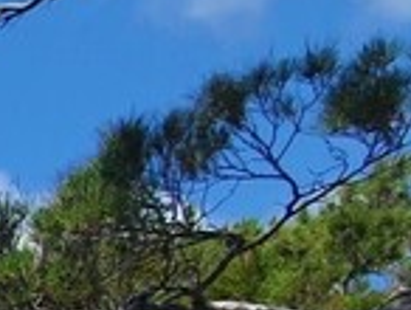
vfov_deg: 13.5
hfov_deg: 12.2
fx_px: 1082
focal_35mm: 91
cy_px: 654
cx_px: -757
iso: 50
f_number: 2.2
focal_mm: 1.8
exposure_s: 1/1116
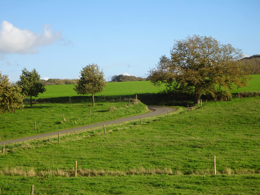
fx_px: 548
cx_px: 130
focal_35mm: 73
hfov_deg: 26.7
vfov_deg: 20.2
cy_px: 98
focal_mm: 12.42
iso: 80
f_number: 5
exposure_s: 1/320
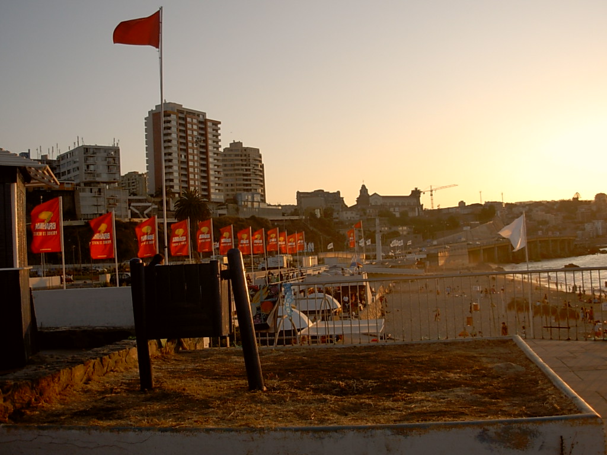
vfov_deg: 37.7
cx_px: 304
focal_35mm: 38
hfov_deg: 49.0
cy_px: 228
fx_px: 666
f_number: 2.9
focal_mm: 6.3
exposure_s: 1/430
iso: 50
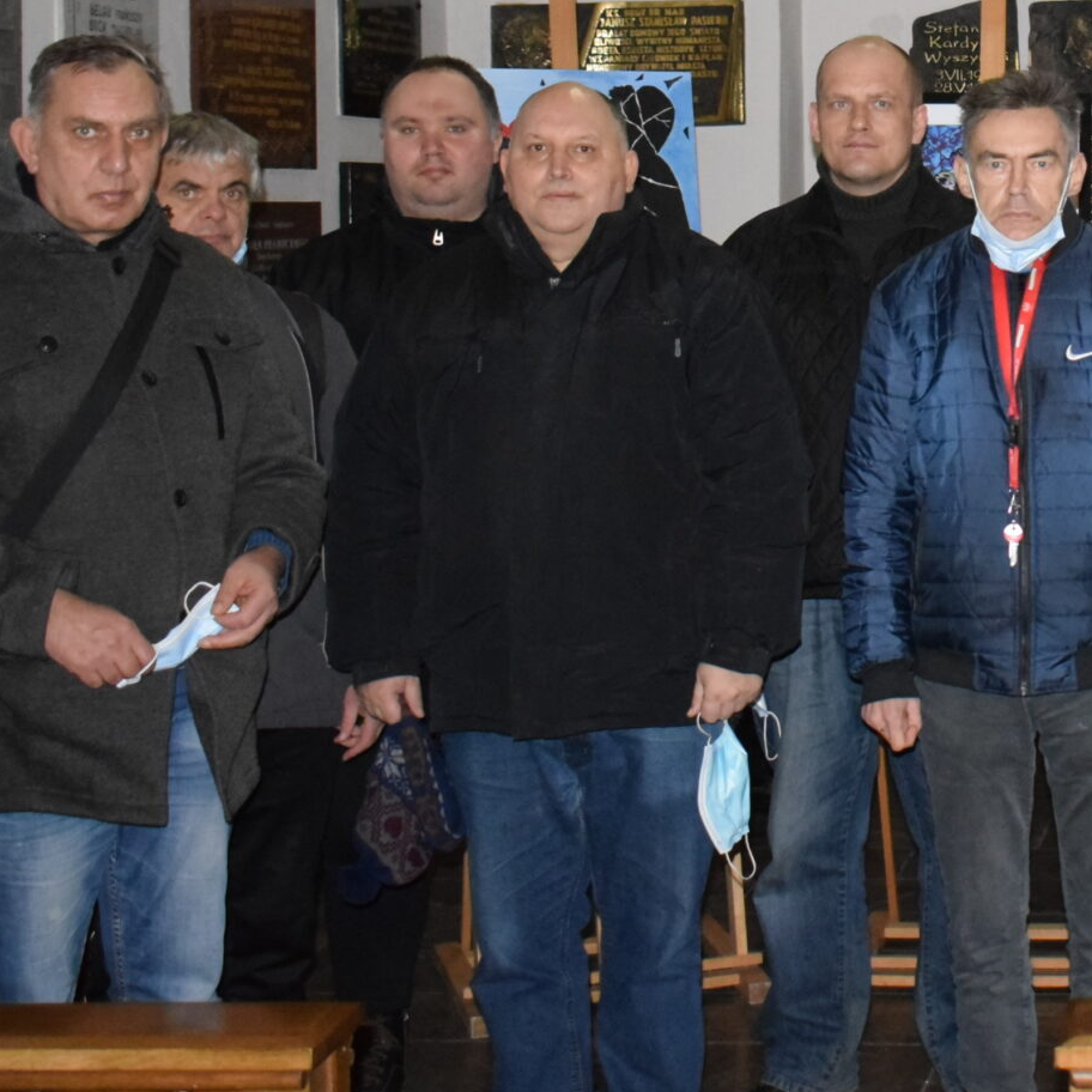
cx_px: 1124
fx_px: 2684
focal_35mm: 75
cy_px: 140
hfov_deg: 22.0
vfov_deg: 22.5
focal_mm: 21
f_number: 3.8
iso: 3200
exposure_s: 1/60
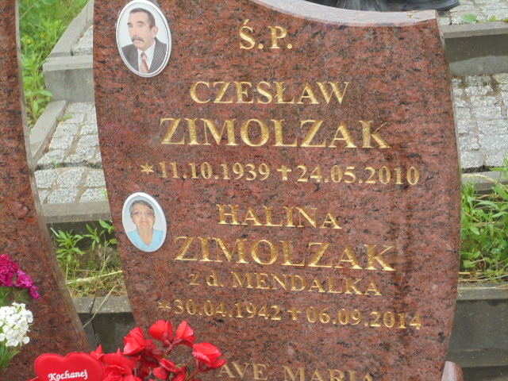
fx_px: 1071
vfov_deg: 20.2
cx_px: 254
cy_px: 190
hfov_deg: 26.7
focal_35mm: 73
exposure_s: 1/50
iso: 100
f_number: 6.1
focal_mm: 13.1
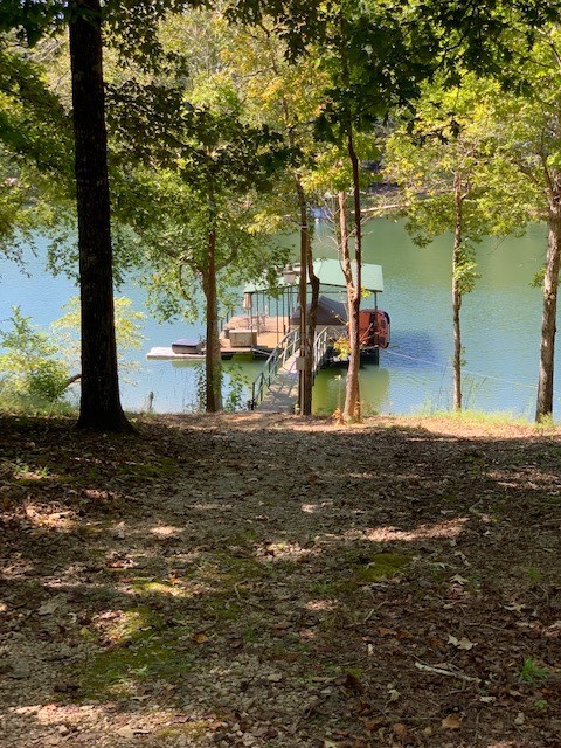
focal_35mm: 52
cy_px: 374
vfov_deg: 36.8
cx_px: 280
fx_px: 1124
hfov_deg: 28.0
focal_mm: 6
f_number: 2.4
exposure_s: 1/100
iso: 16
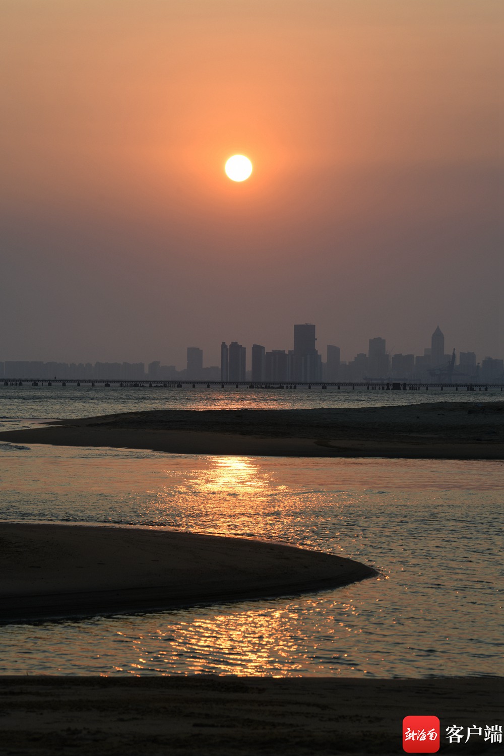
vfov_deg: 15.8
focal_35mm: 130
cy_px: 378
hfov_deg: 10.5
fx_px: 2730
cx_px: 252
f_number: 8
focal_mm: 130
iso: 100
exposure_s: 1/250
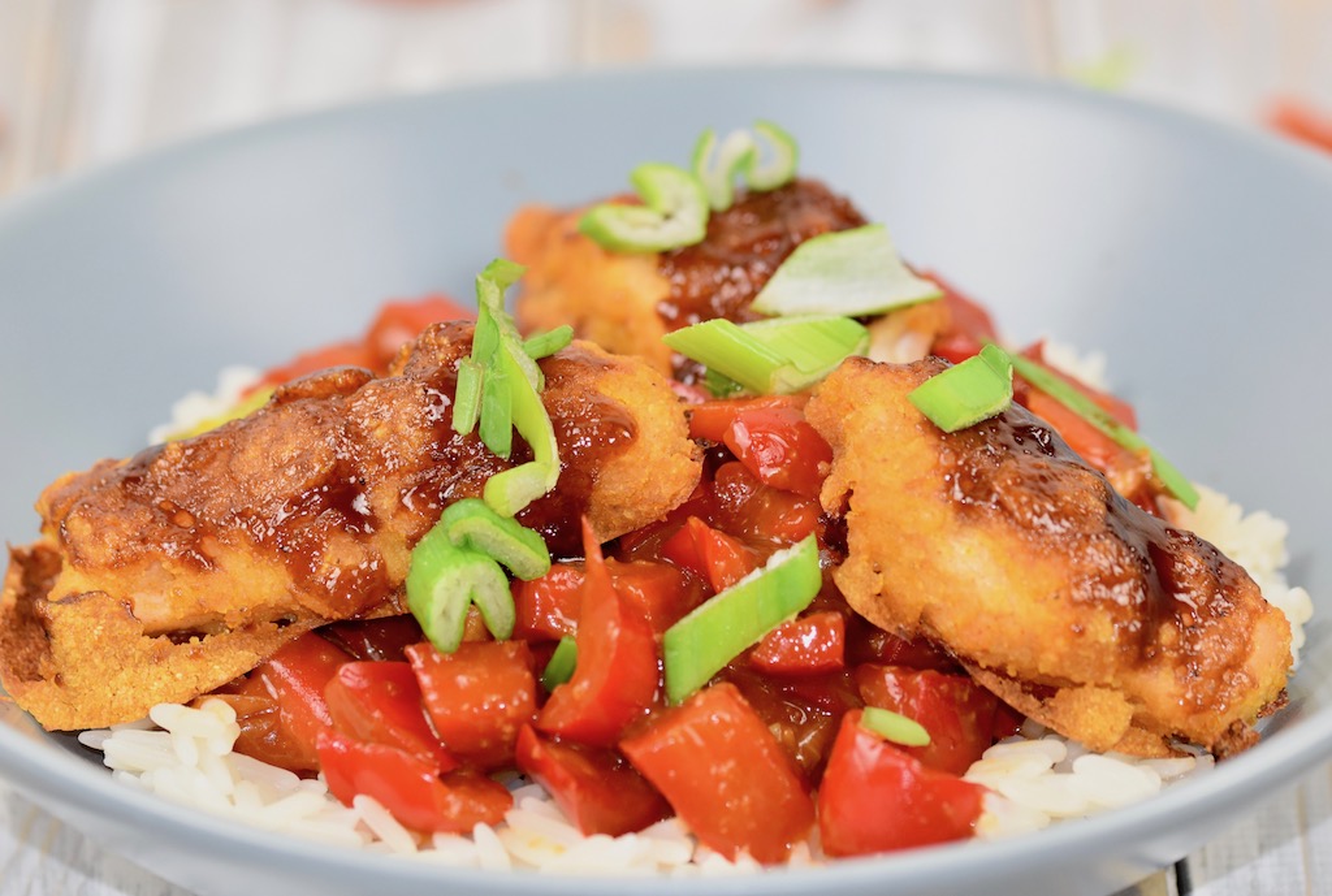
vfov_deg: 8.8
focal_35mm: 158
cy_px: 448
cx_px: 666
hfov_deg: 13.0
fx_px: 5844
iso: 800
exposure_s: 1/125
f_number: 5.6
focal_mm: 105
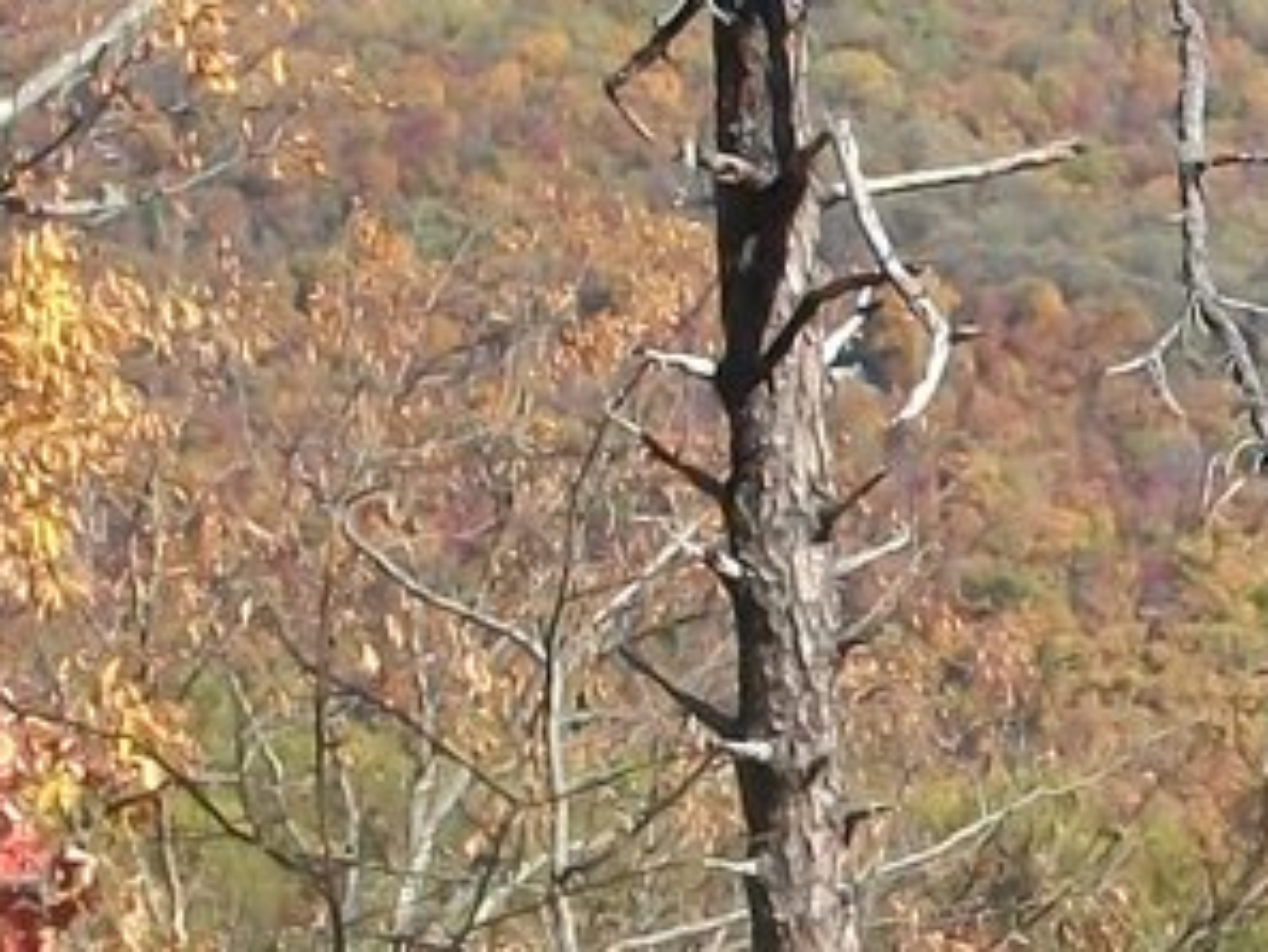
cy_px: 549
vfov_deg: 8.6
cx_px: 1676
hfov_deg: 11.1
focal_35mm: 173
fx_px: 6340
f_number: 5.5
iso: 80
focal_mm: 5.7
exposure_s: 1/250
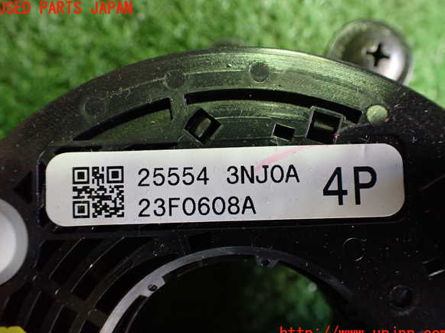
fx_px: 398
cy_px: 171
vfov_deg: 45.4
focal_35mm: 31
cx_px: 223
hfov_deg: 58.4
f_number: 2.3
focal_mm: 5.4
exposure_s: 1/60
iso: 800
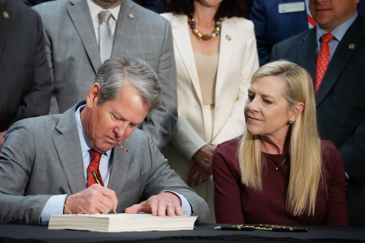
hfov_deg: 11.5
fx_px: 1805
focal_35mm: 178
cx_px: 165
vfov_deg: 7.7
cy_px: 109
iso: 12800
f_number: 5.6
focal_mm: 158
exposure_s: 1/400
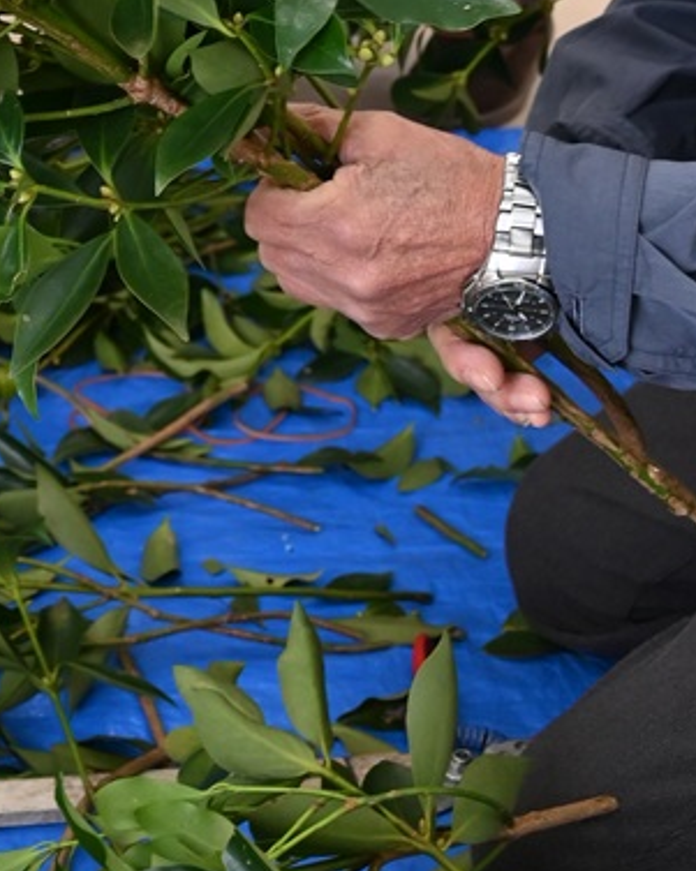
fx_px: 2449
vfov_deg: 19.0
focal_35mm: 95
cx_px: 81
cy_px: -203
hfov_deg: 16.0
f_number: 5.6
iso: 1000
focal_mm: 24
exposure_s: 1/160
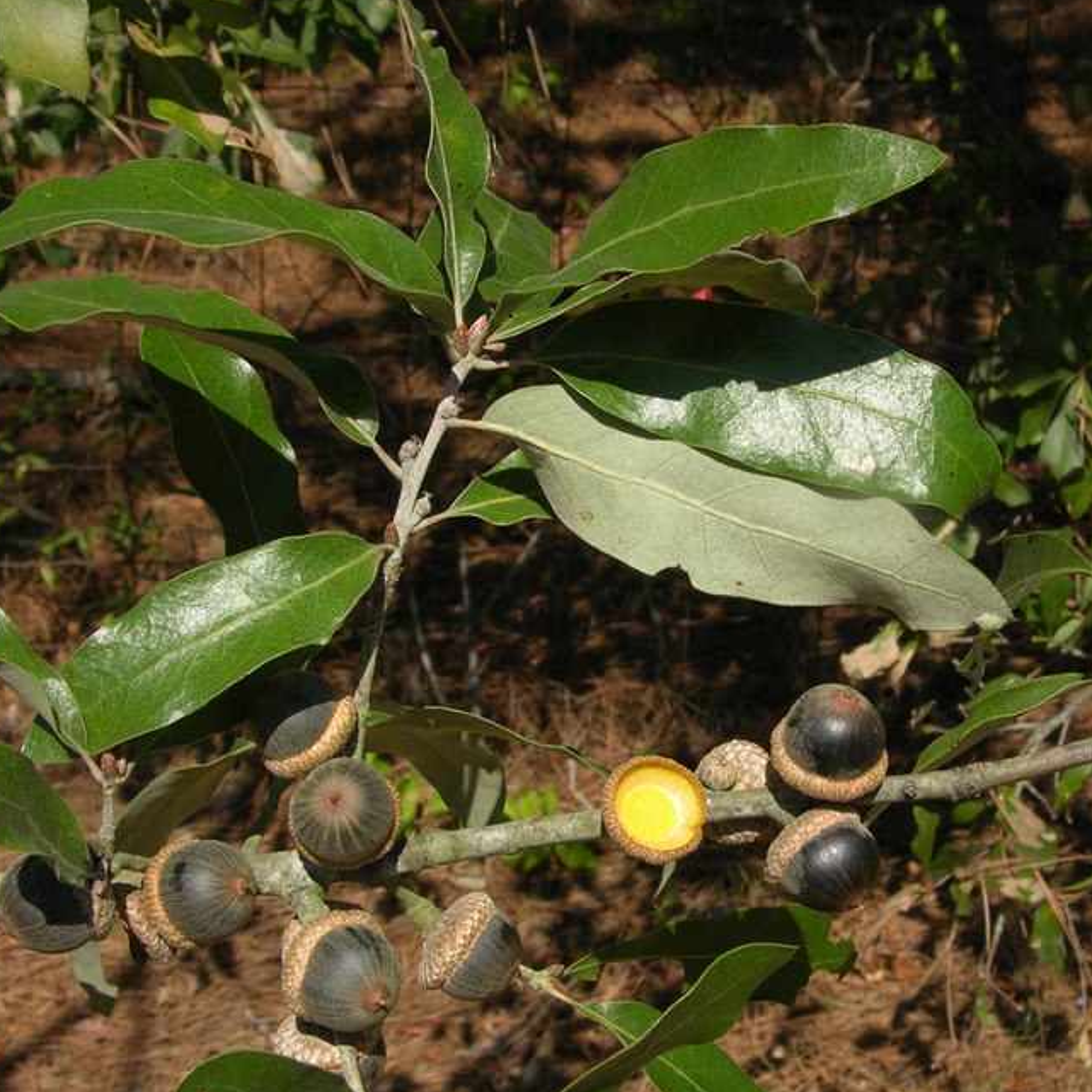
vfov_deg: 26.5
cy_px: 526
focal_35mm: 65
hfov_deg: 26.4
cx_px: 659
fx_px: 2320
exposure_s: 1/126
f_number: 7.5
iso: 50
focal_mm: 11.6
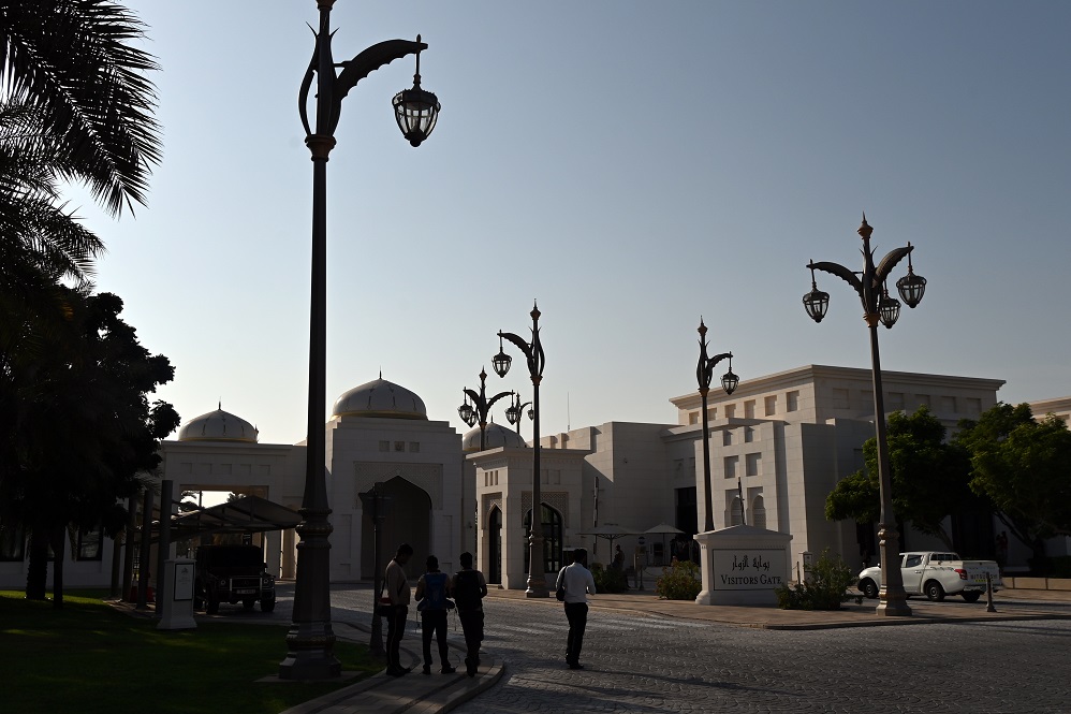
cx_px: 536
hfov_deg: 53.1
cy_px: 357
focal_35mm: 36
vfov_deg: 36.9
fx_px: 1071
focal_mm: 24
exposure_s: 1/640
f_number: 9
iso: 100
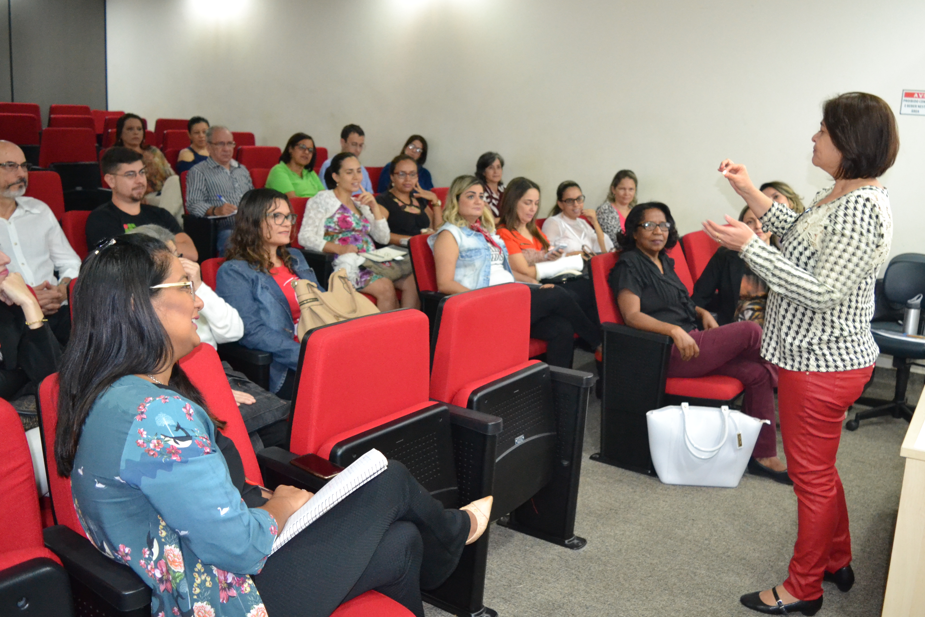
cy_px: 296
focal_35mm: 30
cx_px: 483
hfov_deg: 61.9
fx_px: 771
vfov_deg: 43.6
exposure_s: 1/60
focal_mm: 18
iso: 2800
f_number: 3.5
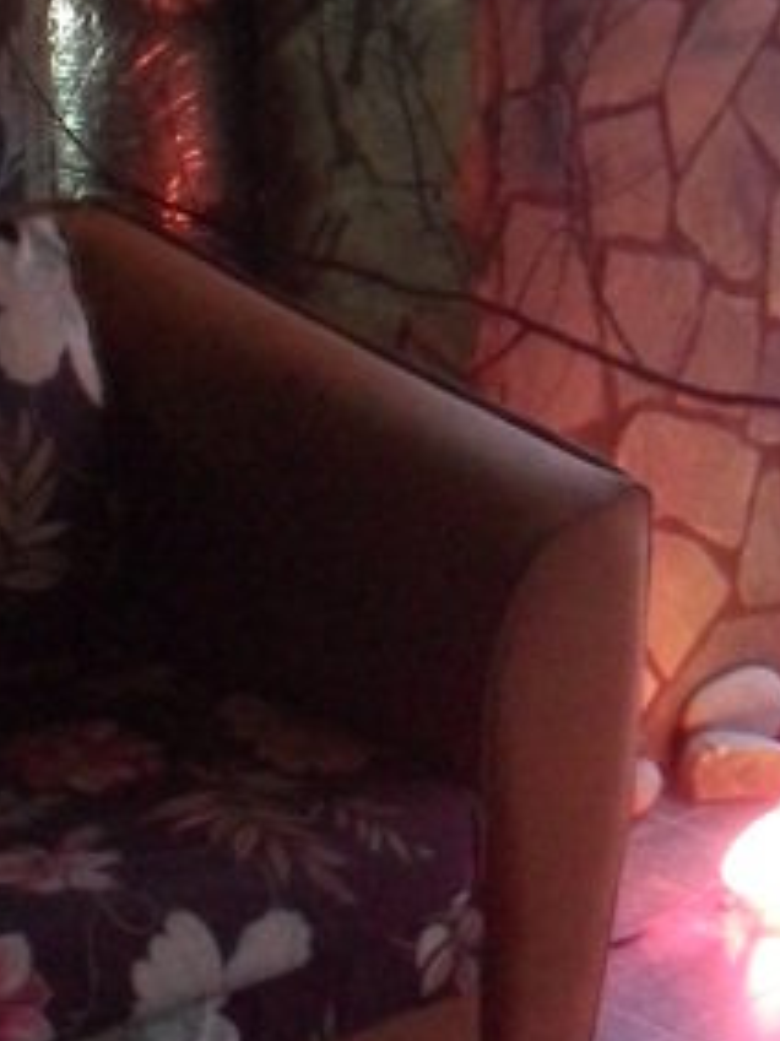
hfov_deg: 13.2
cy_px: -131
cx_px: 699
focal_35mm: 111
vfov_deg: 17.1
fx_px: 3337
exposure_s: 1/15
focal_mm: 6.3
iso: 320
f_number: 2.8
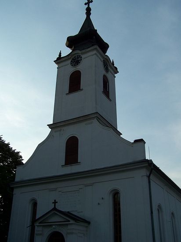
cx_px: 90
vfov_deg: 49.0
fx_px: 265
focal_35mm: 38
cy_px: 121
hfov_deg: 37.7
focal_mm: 6.3
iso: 80
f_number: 4
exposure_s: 1/1000
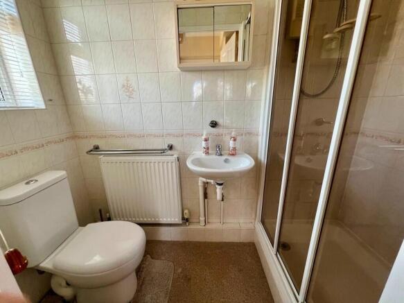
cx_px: 202
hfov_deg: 106.2
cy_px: 152
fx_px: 152
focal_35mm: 13
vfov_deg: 89.9
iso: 100
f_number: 1.8
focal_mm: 1.57
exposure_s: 1/99
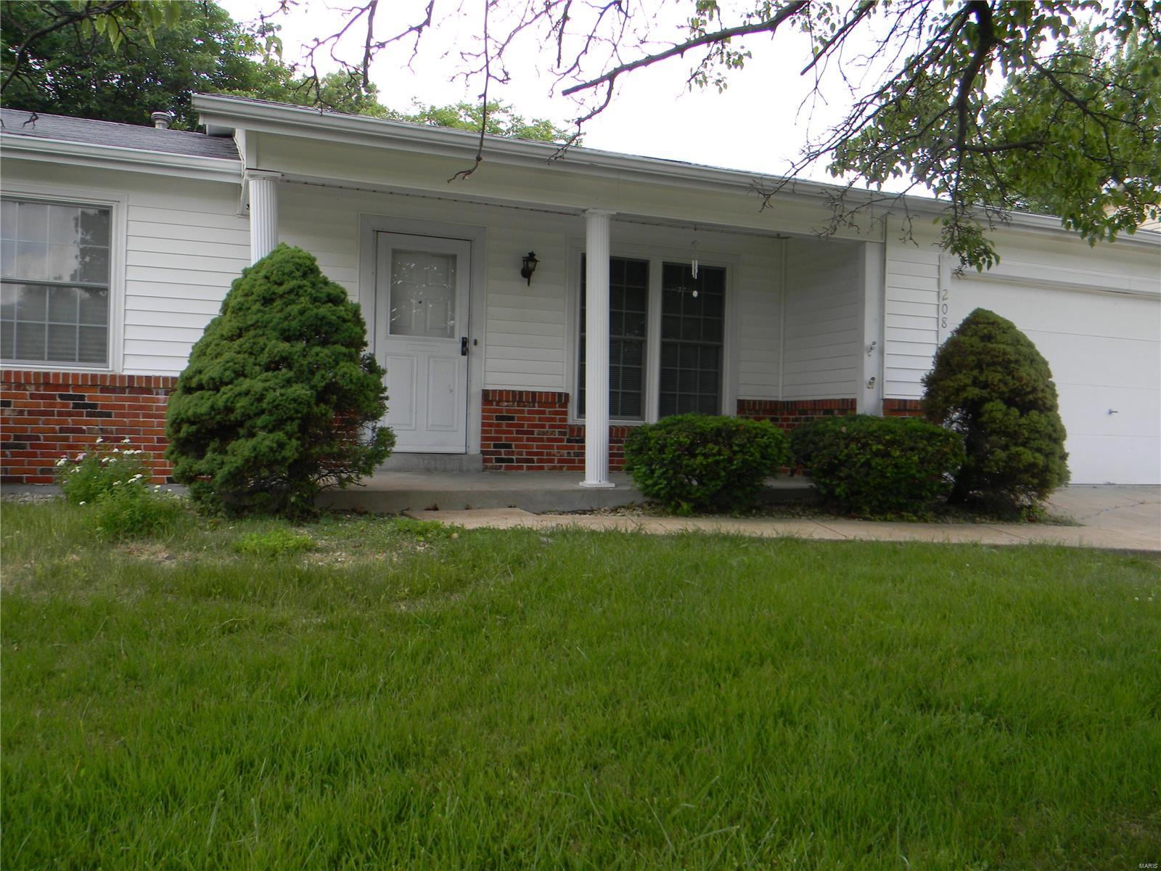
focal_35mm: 28
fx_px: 939
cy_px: 436
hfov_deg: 63.4
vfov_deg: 49.7
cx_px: 580
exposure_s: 1/221
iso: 80
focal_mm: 5
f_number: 3.5
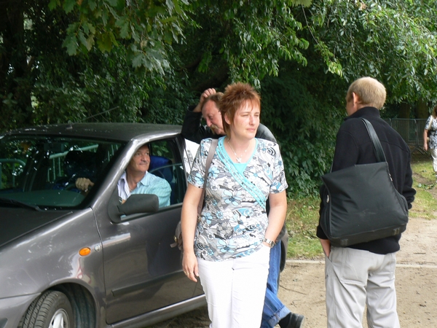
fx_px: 922
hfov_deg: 26.7
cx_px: 218
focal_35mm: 73
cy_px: 164
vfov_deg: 20.2
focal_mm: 12.2
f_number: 3.6
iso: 80
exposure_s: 1/60
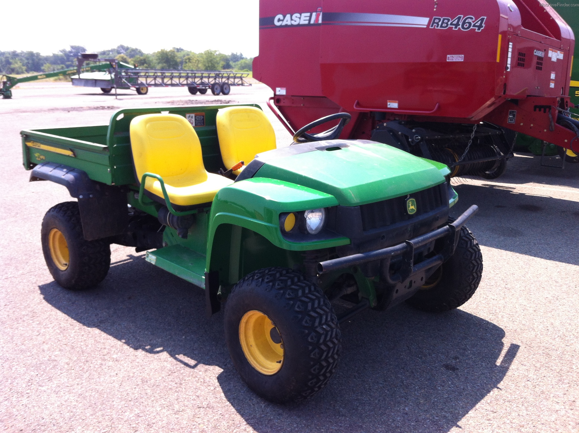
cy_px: 216
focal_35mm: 35
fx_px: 585
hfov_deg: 52.7
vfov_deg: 40.6
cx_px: 290
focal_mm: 3.85
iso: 80
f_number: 2.8
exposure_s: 1/487
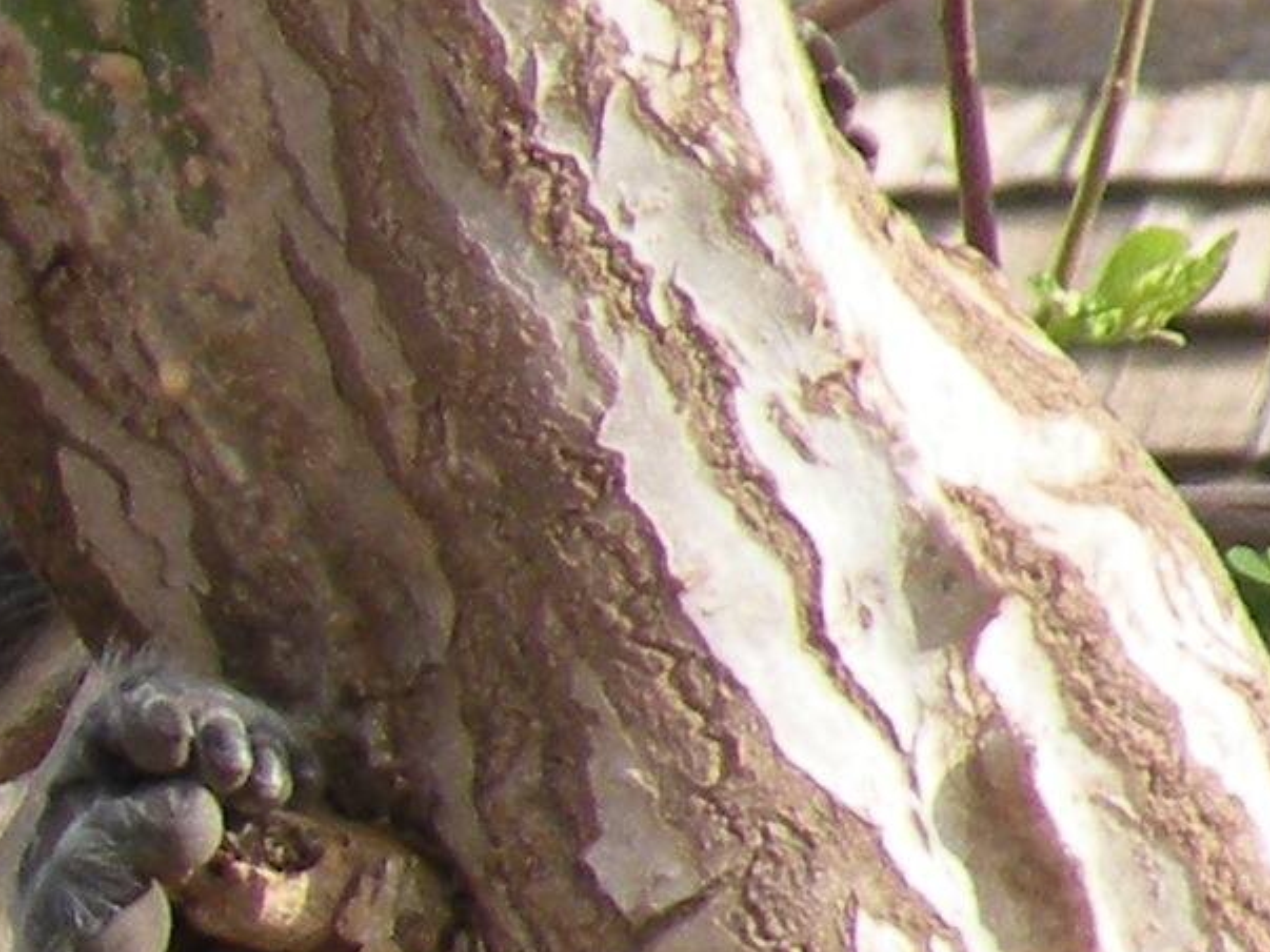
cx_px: -876
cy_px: 1093
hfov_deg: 1.9
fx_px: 37745
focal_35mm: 1029
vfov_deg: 1.4
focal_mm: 30.1
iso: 64
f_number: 5
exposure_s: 1/187
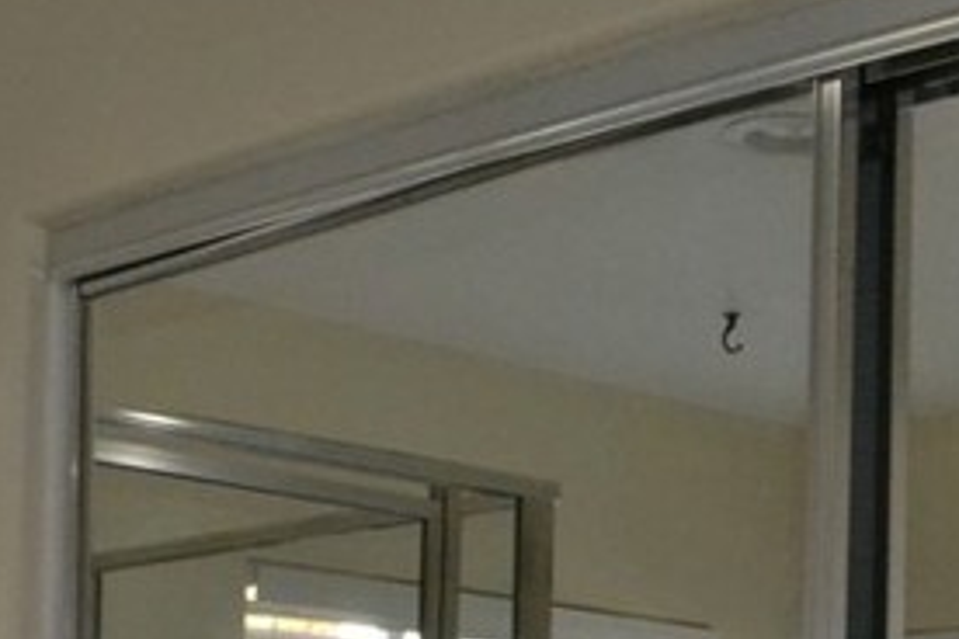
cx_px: 90
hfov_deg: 20.0
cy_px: 1082
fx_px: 2664
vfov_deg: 12.7
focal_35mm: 100
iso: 3200
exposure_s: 1/160
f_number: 10
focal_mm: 18
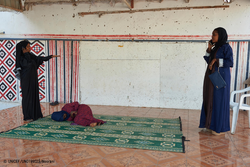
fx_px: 236
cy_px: 84
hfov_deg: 55.8
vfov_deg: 38.9
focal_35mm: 34
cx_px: 125
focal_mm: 34
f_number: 5.6
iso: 200
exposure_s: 1/160
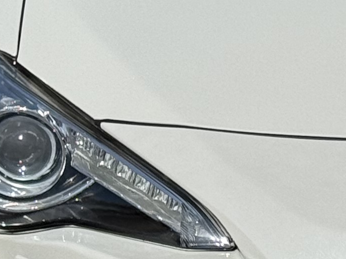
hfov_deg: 6.9
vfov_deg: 5.3
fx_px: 2788
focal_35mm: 279
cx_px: 639
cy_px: 79
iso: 64
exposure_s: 1/9901
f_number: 1.78
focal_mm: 6.76
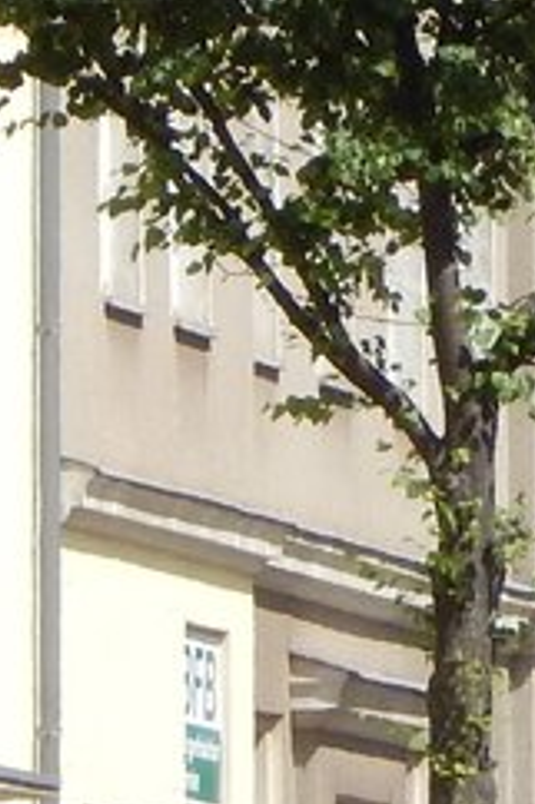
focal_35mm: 938
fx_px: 20938
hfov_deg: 1.5
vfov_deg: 2.2
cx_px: 1901
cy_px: 347
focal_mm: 32.8
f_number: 5.3
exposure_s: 1/800
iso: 125
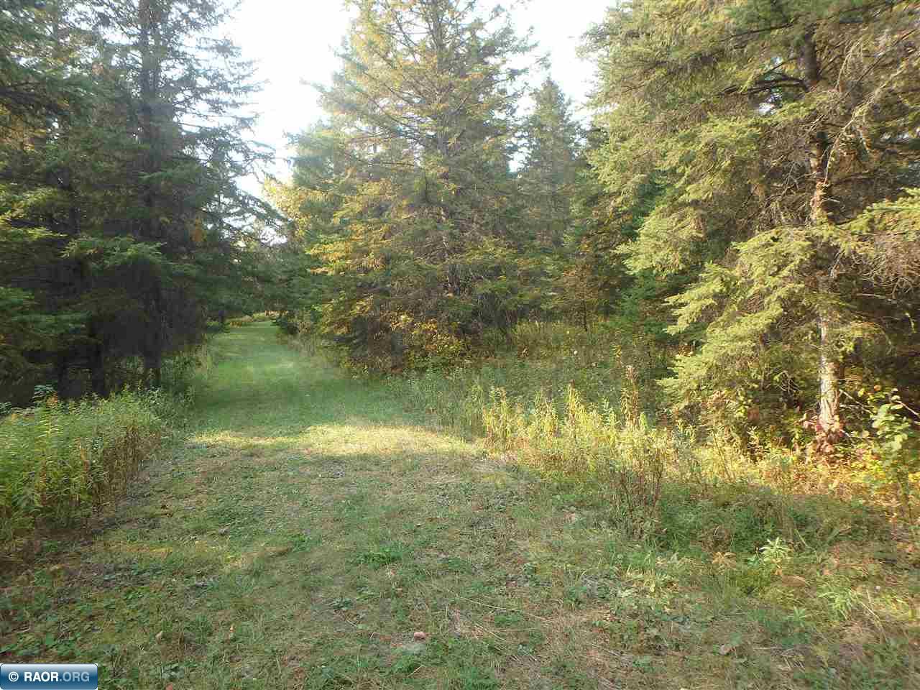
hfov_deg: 79.0
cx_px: 460
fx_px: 558
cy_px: 345
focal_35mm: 21
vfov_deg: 63.4
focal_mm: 3.7
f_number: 3.5
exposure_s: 1/125
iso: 125
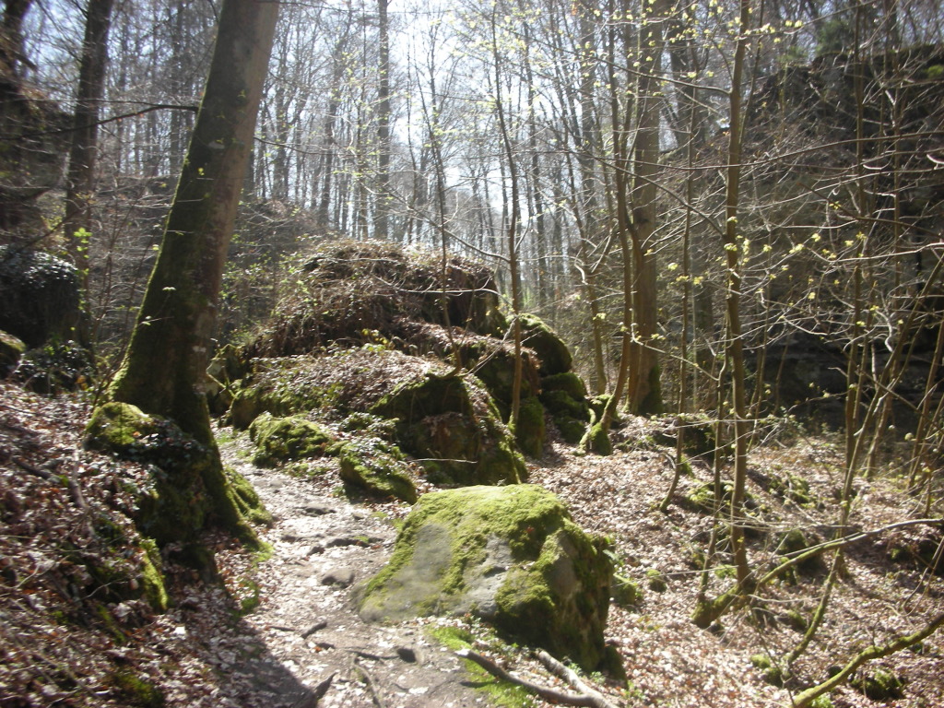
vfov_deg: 40.7
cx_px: 472
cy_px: 354
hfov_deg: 52.6
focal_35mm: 35
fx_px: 954
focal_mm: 5.8
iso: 50
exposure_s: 1/132
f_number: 3
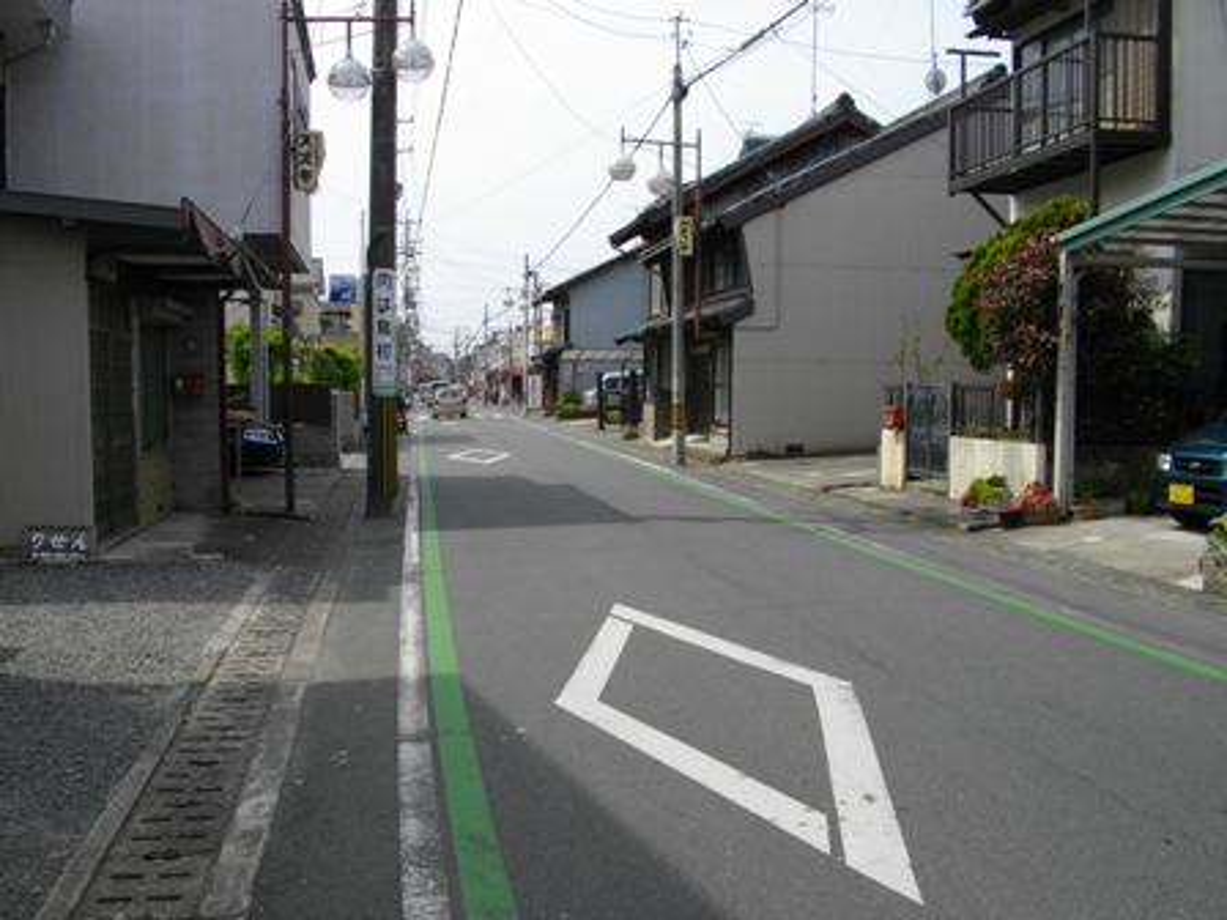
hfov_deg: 56.8
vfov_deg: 44.2
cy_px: 460
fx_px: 1134
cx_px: 614
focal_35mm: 32
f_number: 5.5
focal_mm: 5.7
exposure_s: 1/400
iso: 100
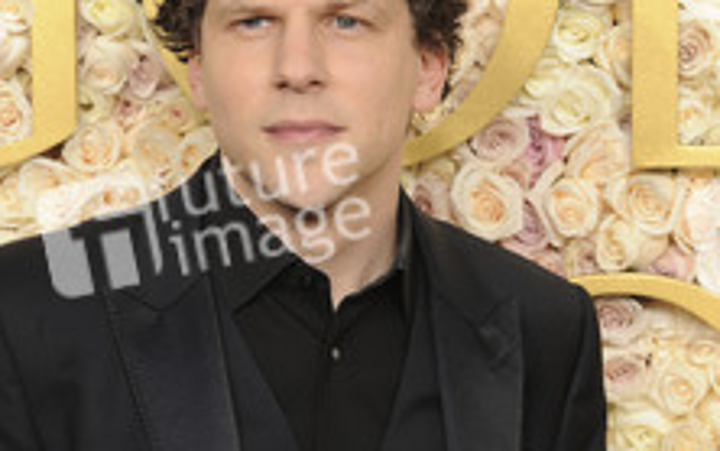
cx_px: 300
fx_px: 4869
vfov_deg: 5.3
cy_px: 383
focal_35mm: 248
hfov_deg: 8.5
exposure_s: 1/250
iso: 1000
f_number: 10
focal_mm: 135
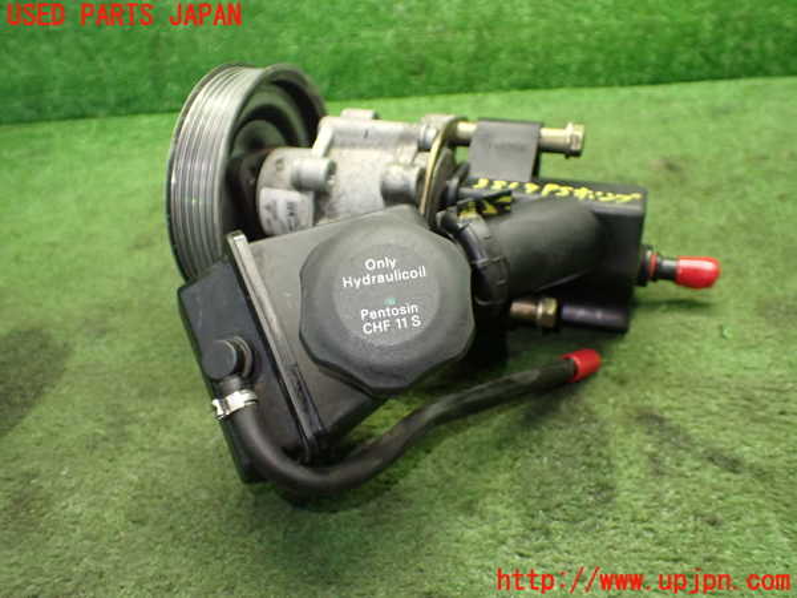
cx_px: 398
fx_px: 691
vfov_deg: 46.8
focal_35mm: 30
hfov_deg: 60.0
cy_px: 299
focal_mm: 5.4
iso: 800
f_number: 2.3
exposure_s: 1/80
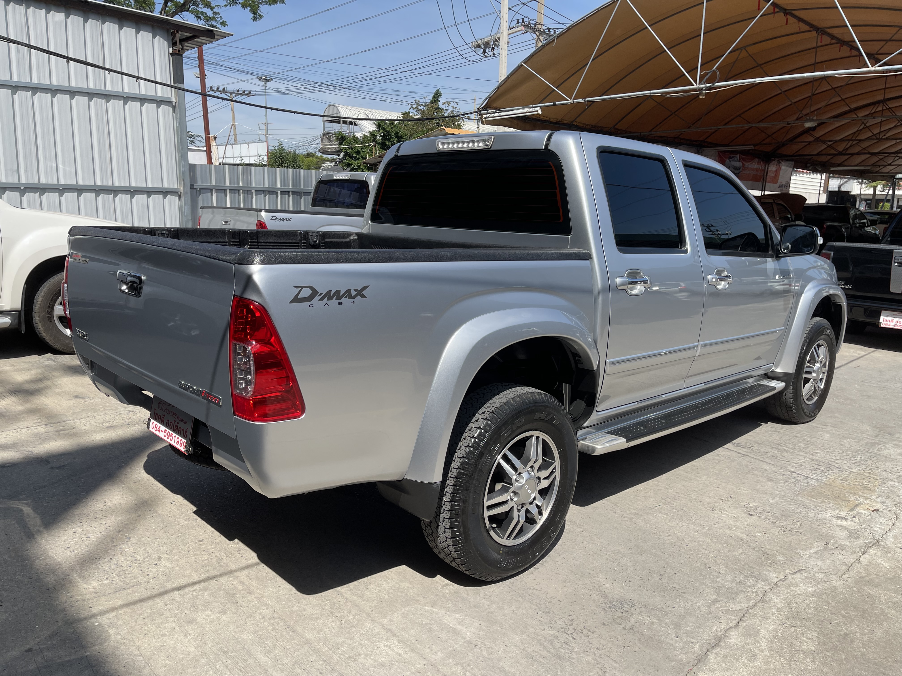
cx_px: 451
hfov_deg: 69.4
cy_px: 338
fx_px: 651
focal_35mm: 25
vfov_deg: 54.9
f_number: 1.6
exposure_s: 1/3165
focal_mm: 5.1
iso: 32
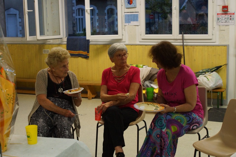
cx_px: 118
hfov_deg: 33.4
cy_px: 78
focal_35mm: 60
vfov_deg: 22.6
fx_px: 393
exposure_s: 1/80
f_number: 5.6
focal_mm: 40
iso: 1600
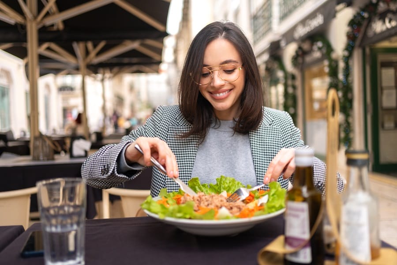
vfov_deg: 37.9
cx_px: 198
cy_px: 132
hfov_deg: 54.4
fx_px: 386
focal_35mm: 35
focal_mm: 35
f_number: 2
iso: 100
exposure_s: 1/250
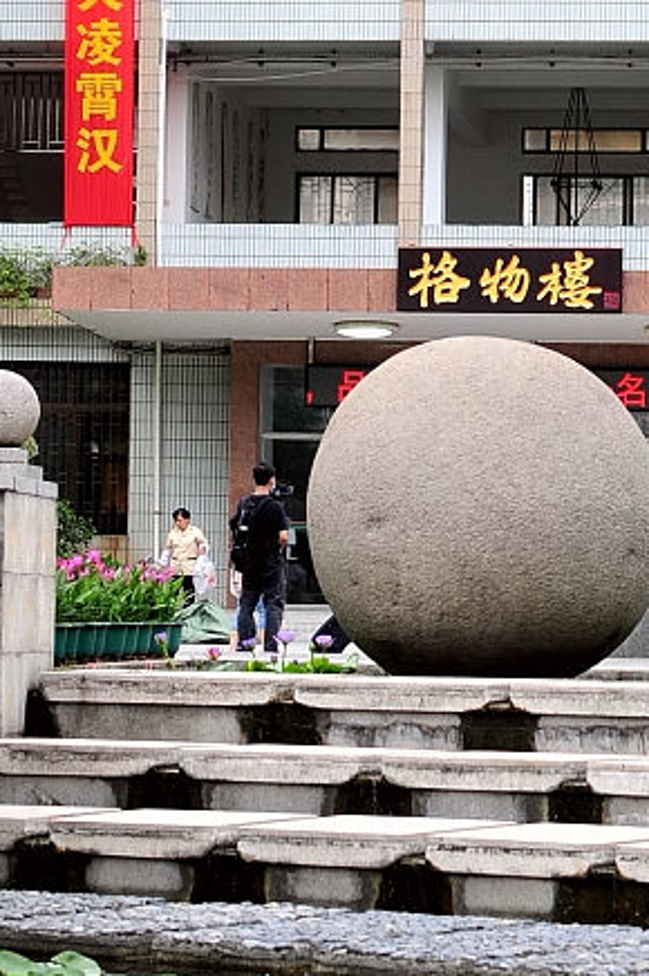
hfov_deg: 9.5
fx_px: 3910
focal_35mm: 144
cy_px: 358
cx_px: 395
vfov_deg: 14.2
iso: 200
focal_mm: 35
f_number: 4.5
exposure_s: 1/200
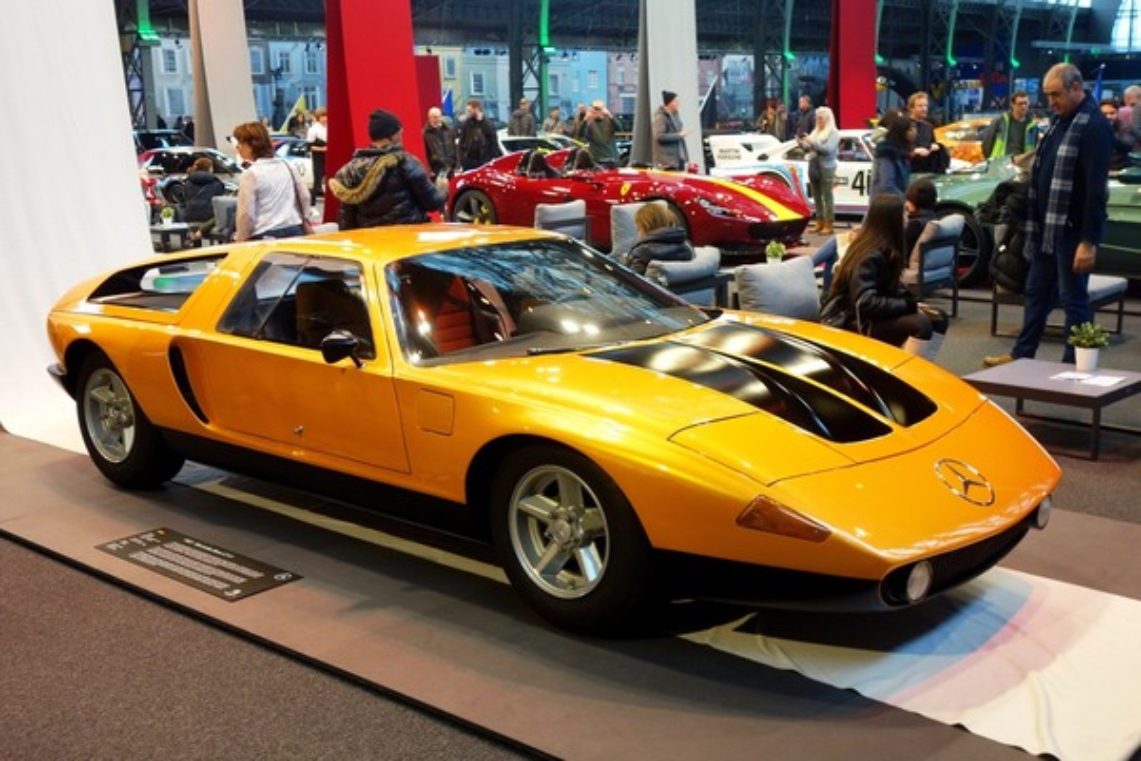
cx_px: 570
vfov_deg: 31.2
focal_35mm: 43
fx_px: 1363
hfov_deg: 45.4
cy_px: 380
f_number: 3.2
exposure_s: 1/50
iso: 320
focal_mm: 15.82
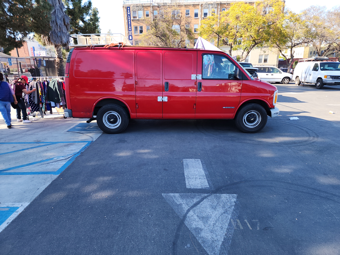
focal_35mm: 23
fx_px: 226
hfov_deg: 73.9
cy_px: 128
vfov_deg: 58.9
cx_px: 170
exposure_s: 1/143
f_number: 1.8
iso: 12
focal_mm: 6.4
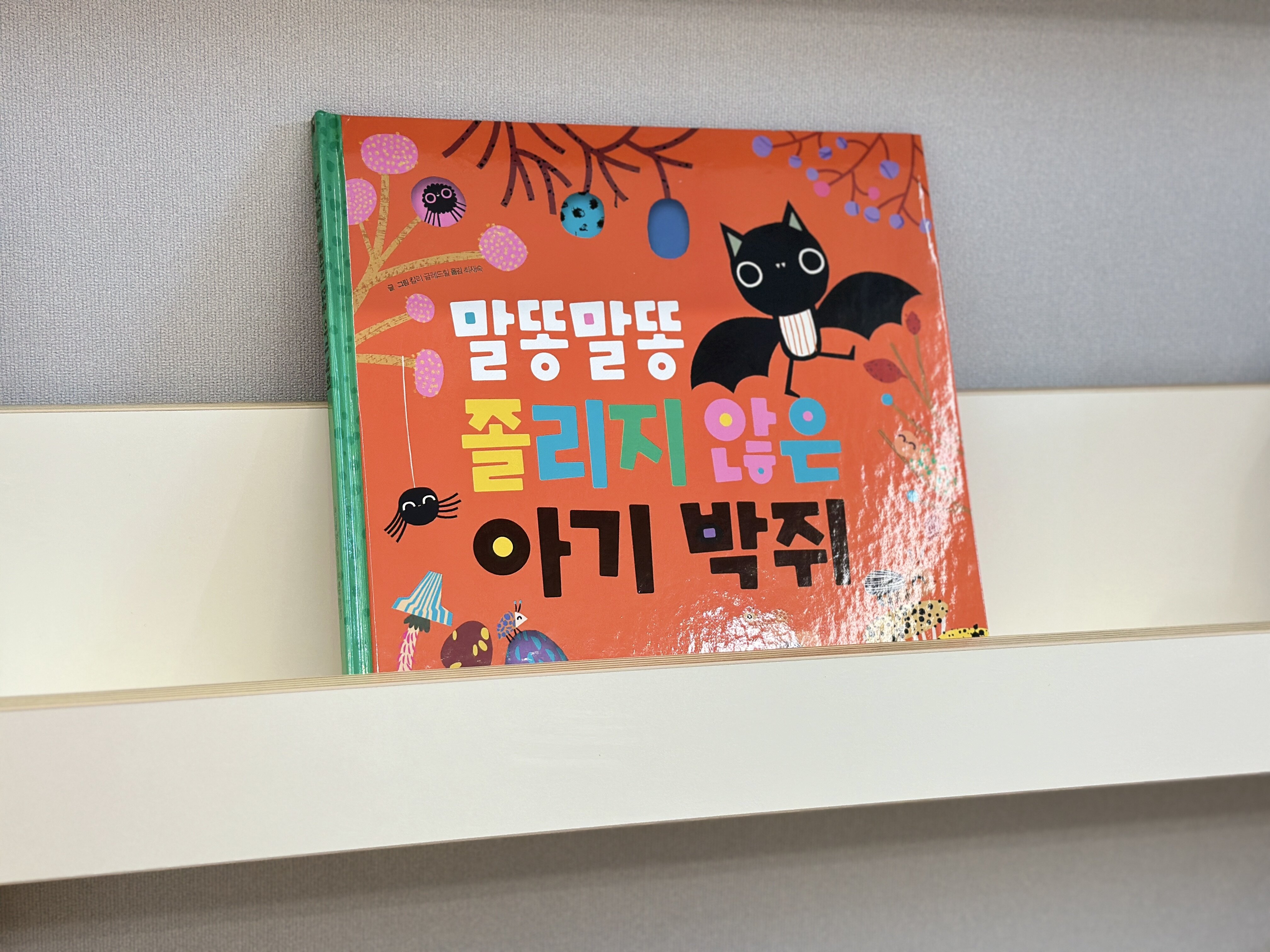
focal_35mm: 48
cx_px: 635
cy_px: 476
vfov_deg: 30.3
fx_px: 1761
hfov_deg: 39.7
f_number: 1.78
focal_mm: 6.86
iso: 160
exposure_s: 1/60
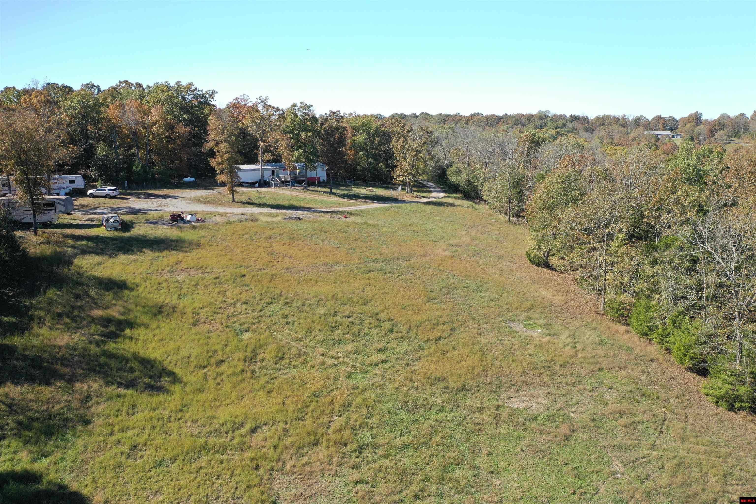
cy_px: 252
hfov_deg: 65.5
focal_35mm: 28
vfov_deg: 46.4
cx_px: 378
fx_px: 588
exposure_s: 1/40
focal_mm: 10.26
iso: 100
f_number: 3.2
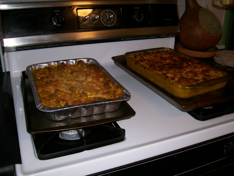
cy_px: 88
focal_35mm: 36
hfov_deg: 51.4
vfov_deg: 39.7
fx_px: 243
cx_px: 117
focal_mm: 6
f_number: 2.7
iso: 80
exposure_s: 1/64
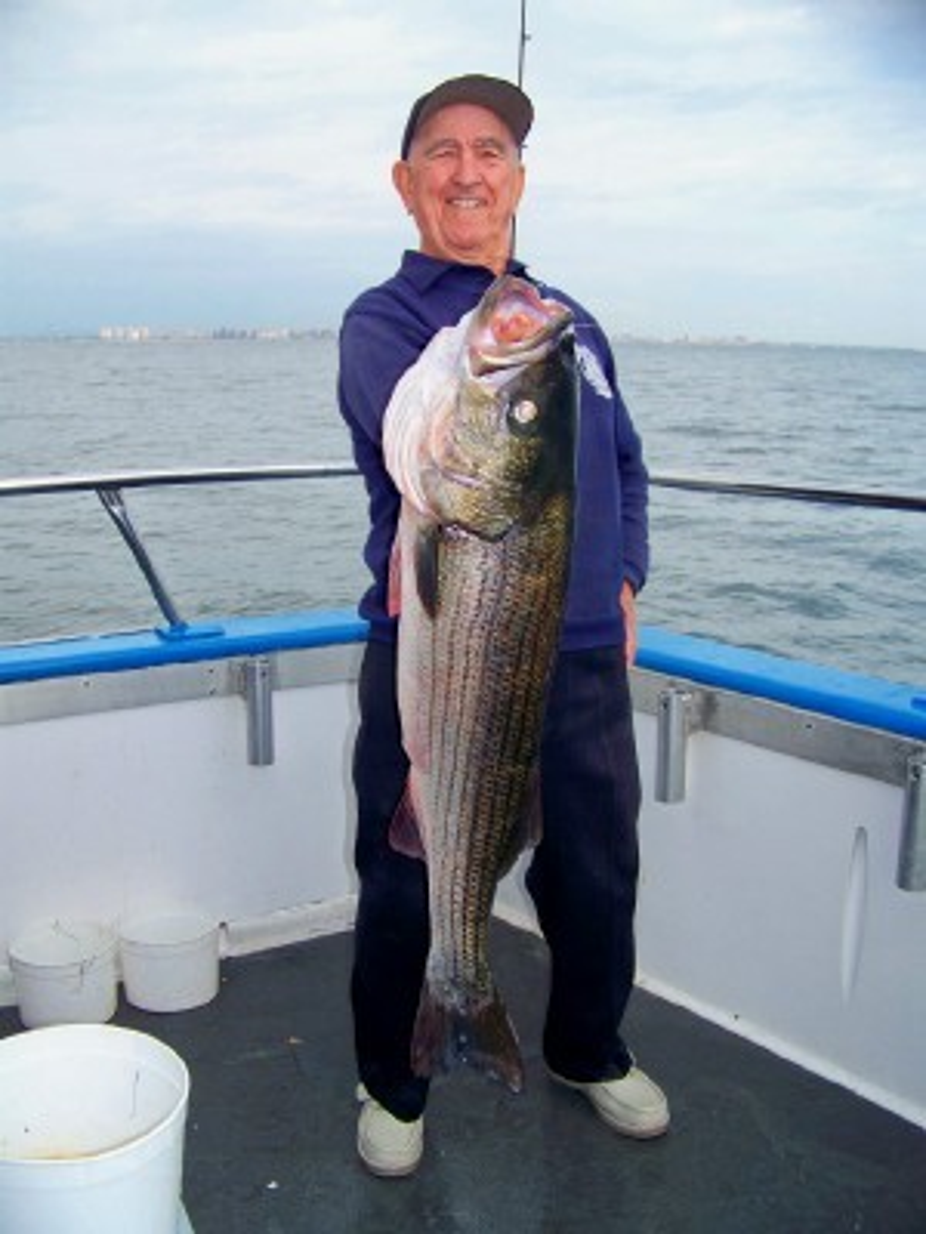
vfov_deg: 51.4
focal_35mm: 36
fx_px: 1284
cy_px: 617
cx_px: 463
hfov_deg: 39.7
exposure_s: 1/500
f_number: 2.8
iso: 64
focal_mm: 5.85
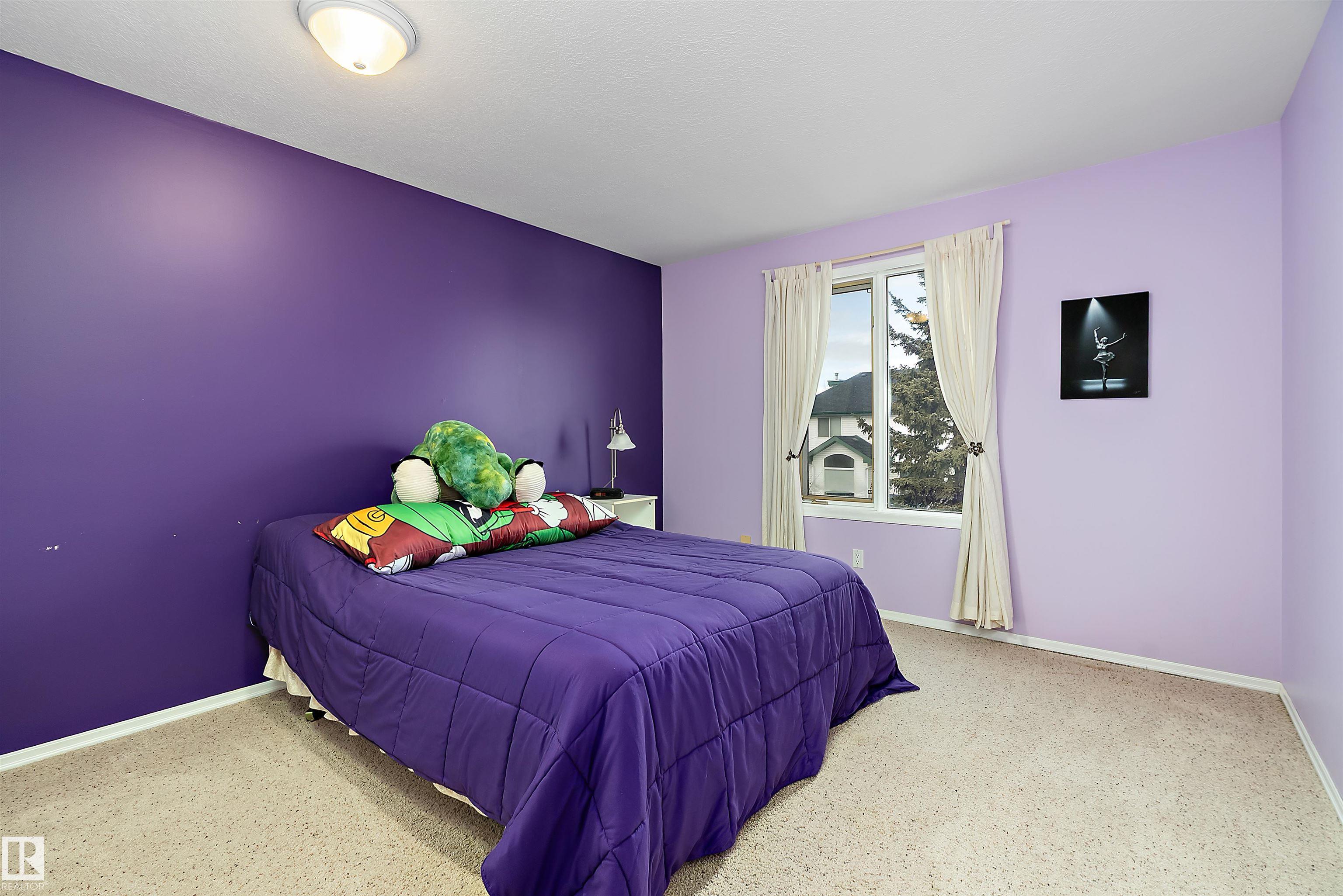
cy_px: 448
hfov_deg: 96.7
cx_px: 672
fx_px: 597
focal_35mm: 16
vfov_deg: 73.8
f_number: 8
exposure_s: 1/6
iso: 640
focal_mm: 16
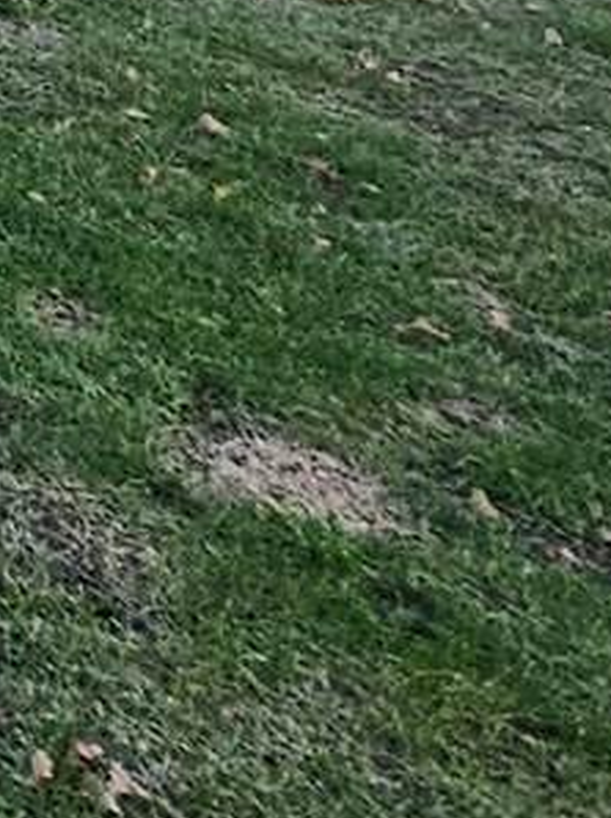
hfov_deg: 9.3
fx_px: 2382
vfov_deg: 16.1
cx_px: -1505
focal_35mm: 101
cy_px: -702
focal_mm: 2.2
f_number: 2.2
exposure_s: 1/289
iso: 64
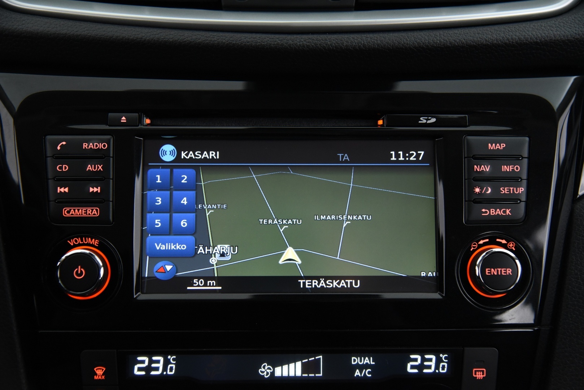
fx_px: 811
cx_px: 292
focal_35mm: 50
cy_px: 195
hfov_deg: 39.6
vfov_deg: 27.0
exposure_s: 1/50
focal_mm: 50
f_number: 4
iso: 4000
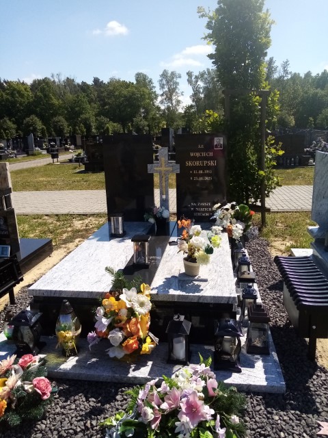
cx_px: 164
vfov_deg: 67.3
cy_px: 219
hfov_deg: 53.1
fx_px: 328
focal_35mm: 26
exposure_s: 1/1783
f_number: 1.8
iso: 108
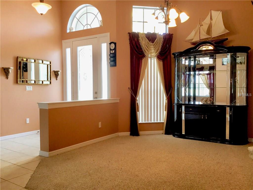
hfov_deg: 58.4
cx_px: 126
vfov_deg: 45.4
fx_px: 227
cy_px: 95
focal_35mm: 31
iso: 32
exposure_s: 1/30
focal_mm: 3.3
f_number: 2.4
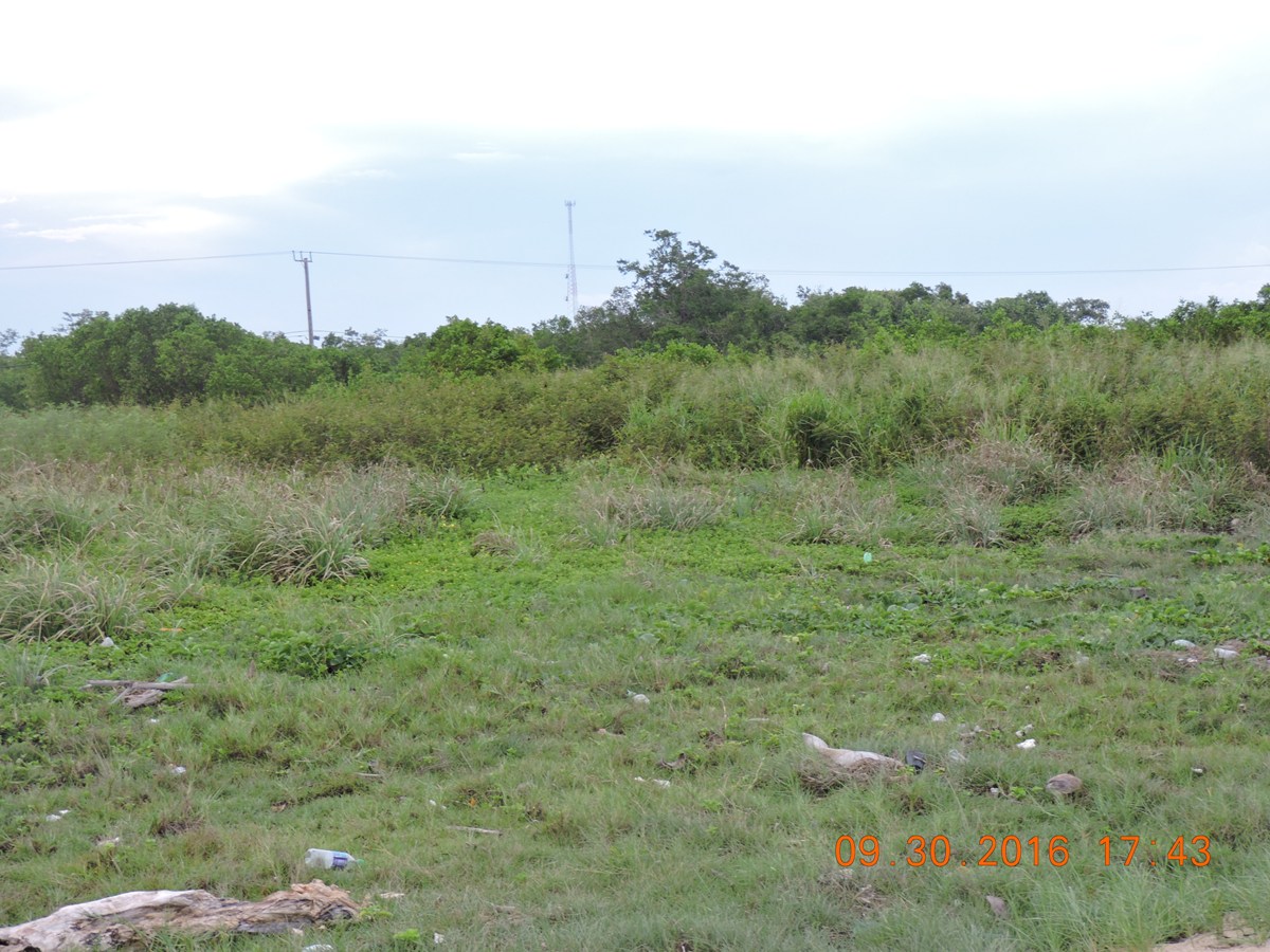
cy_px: 476
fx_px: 2568
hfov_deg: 27.8
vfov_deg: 21.0
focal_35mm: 70
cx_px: 635
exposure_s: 1/125
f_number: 3.9
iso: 100
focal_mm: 12.5
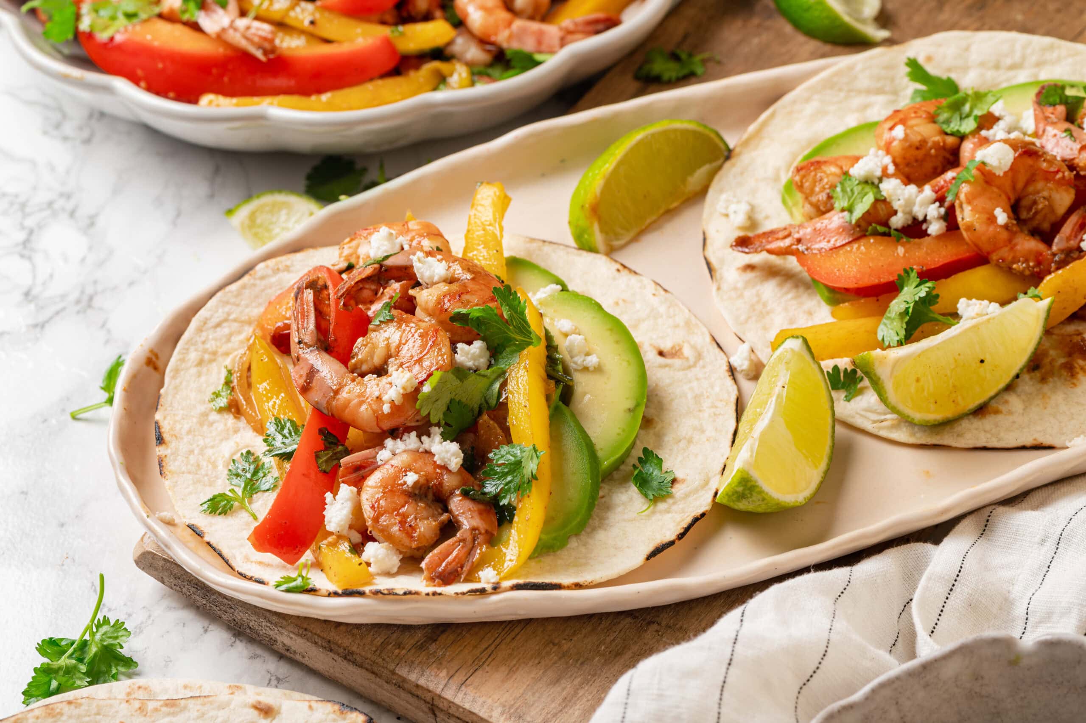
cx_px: 543
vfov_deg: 13.0
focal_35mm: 105
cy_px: 362
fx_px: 3165
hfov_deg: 19.5
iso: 100
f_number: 14
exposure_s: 1/160
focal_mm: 105
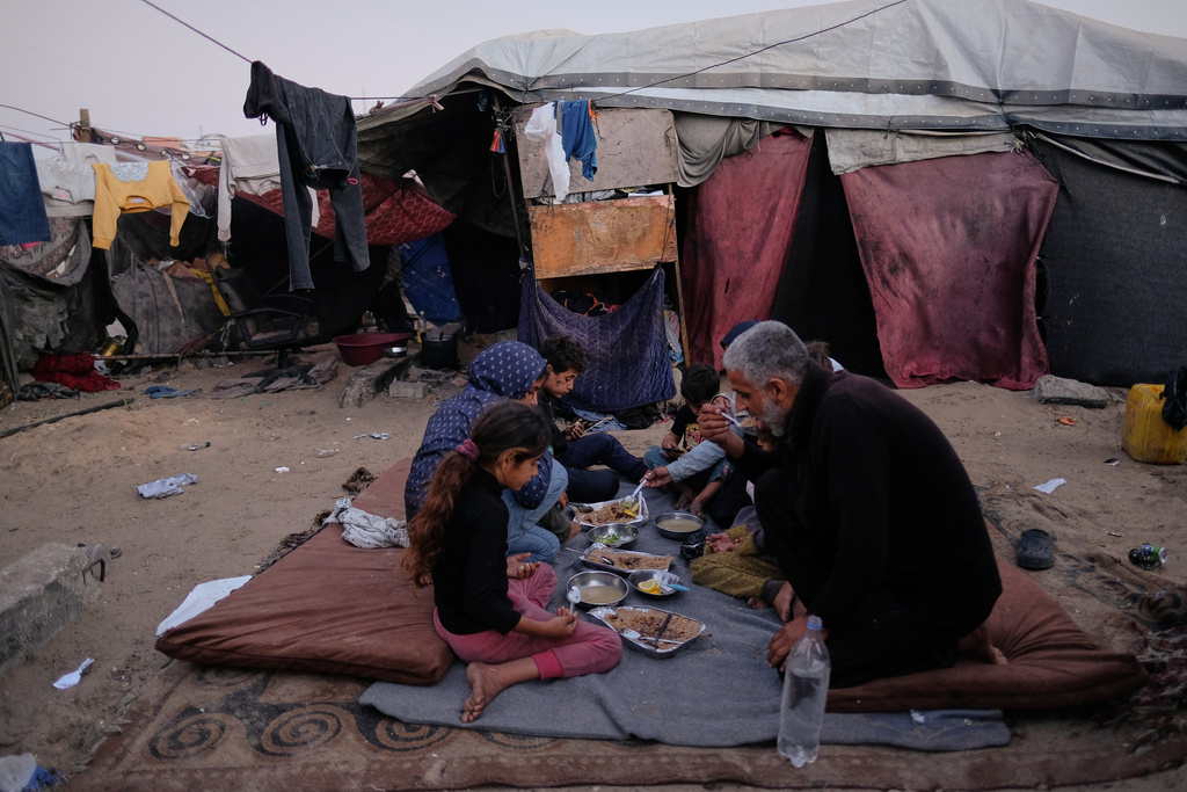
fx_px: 791
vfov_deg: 53.1
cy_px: 396
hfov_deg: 73.7
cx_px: 594
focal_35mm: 24
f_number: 1.4
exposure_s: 1/200
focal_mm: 16
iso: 800
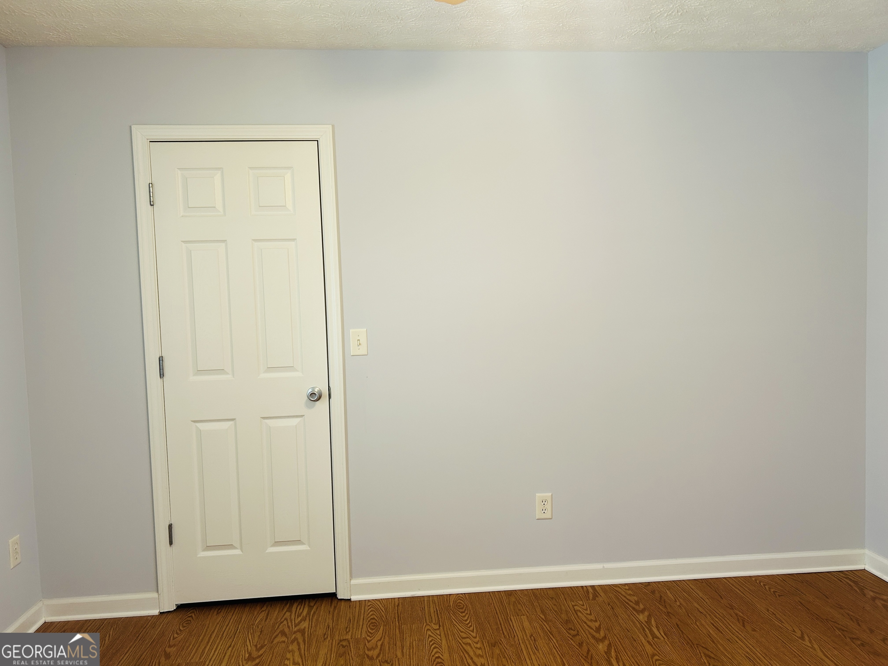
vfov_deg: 53.1
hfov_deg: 67.3
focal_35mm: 26
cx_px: 444
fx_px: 667
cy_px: 333
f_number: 1.5
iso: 80
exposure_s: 1/60
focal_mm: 5.7
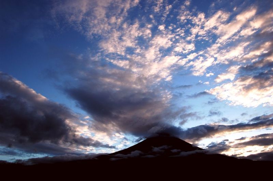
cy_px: 90
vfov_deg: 50.3
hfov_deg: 70.5
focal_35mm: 26
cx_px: 136
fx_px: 193
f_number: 13
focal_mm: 17
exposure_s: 1/125
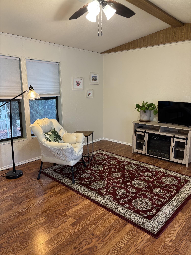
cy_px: 128
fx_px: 191
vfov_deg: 67.3
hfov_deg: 53.1
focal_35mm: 26
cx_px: 96
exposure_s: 1/60
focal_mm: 5.96
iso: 160
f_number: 1.6
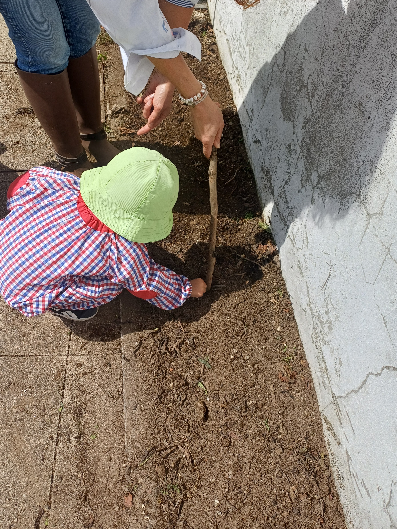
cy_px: 246
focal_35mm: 27
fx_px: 413
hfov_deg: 51.3
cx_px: 186
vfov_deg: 65.2
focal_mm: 4.65
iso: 50
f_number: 1.8
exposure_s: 1/1795
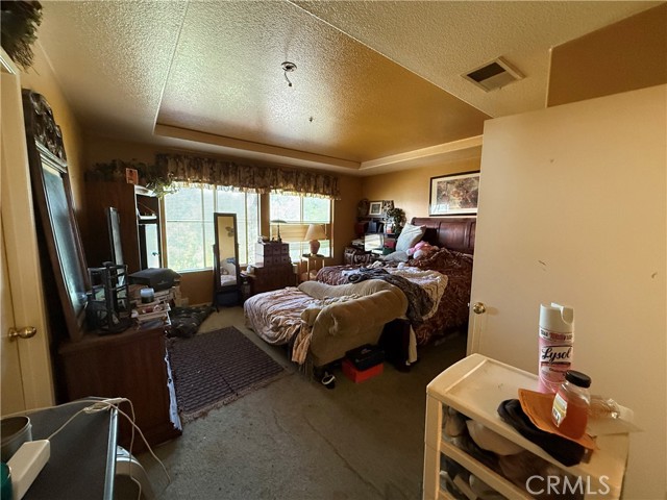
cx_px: 334
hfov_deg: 102.1
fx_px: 270
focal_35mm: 14
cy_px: 250
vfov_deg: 85.7
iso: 500
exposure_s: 1/60
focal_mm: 2.22
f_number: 2.2
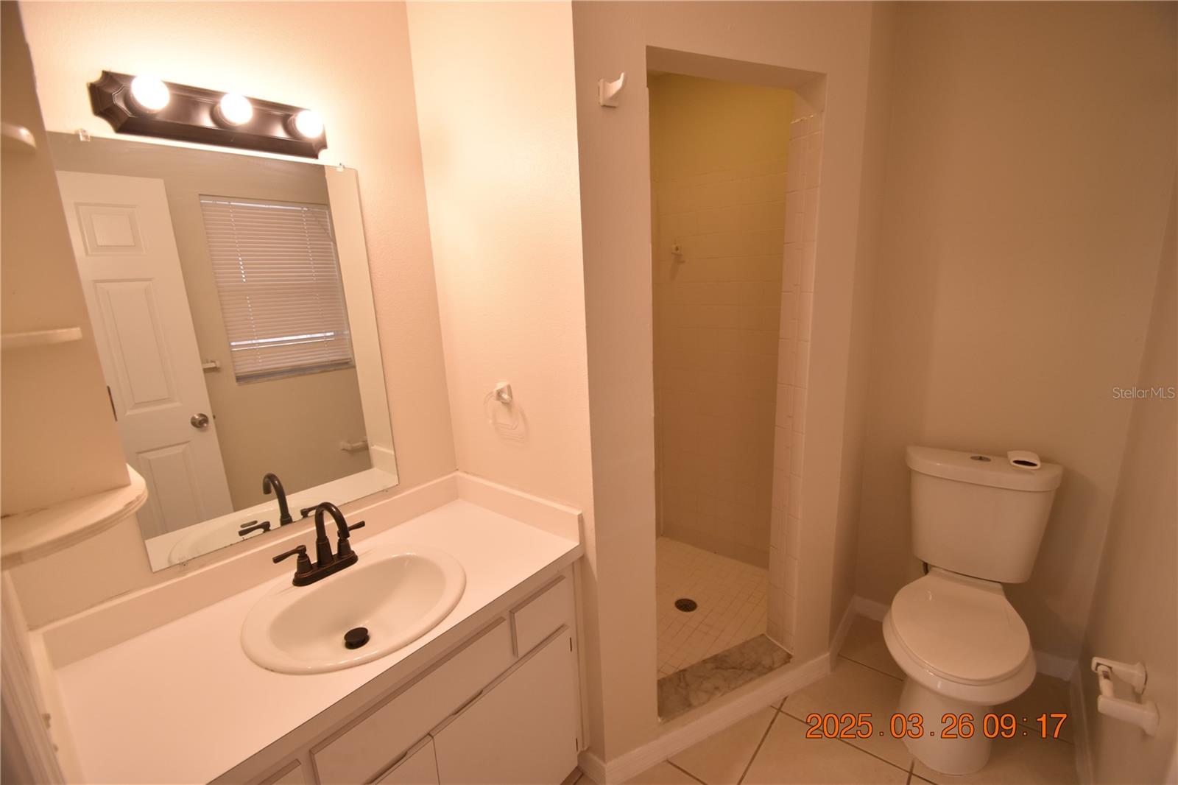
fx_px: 491
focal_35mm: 15
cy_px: 392
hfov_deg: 100.4
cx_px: 589
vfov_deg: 77.3
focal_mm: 10
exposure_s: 1/80
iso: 400
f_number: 4.5
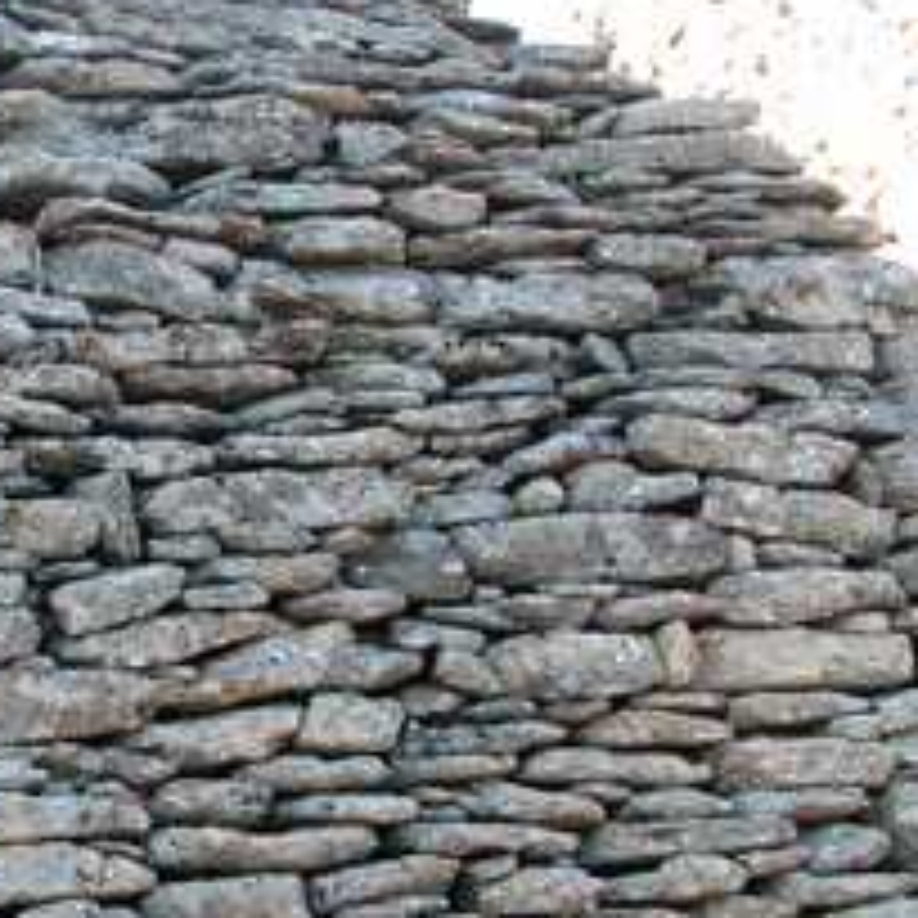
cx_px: -284
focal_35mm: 97
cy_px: 810
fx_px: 2910
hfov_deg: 16.9
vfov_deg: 17.7
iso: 100
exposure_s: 1/107
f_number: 3.5
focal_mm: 8.9
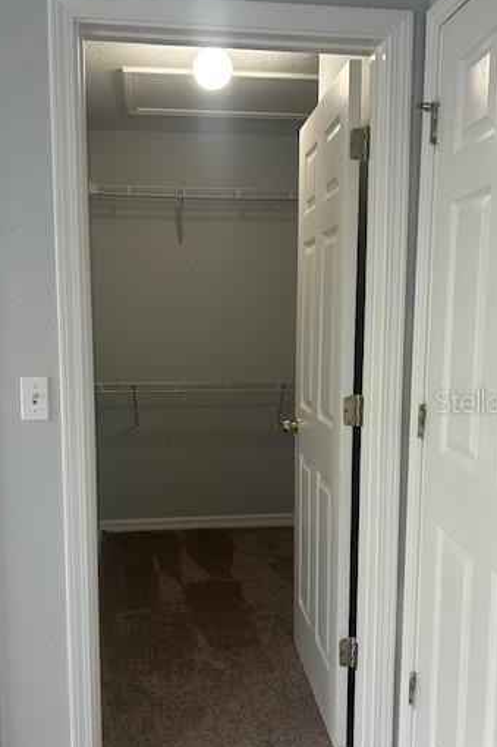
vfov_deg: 55.8
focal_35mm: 34
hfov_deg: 38.8
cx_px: 221
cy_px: 401
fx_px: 705
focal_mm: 5.7
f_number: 1.5
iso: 160
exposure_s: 1/60
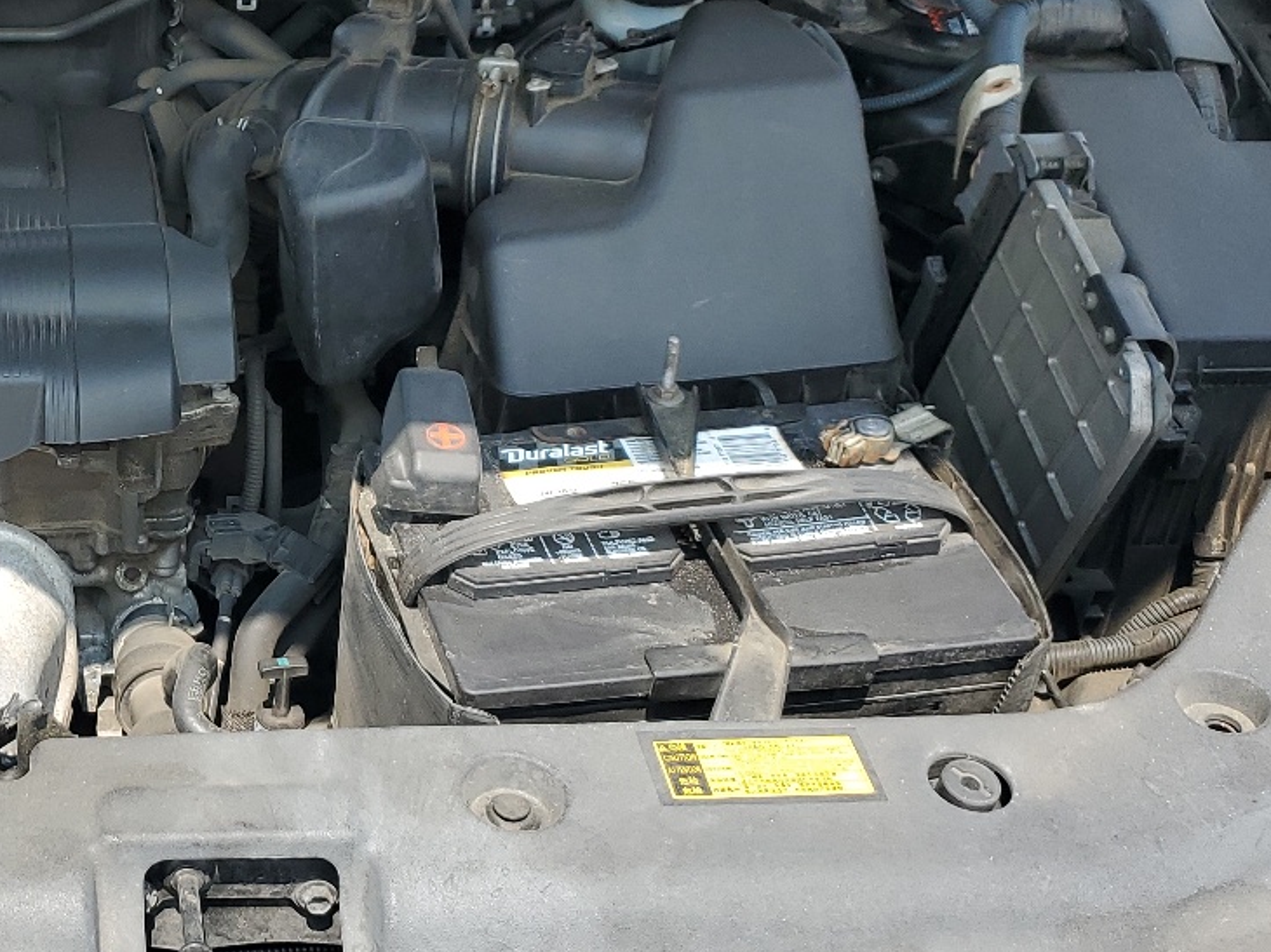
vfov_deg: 25.6
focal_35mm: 57
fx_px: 2092
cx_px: 45
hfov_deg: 31.6
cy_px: 505
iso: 50
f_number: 1.5
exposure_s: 1/1111
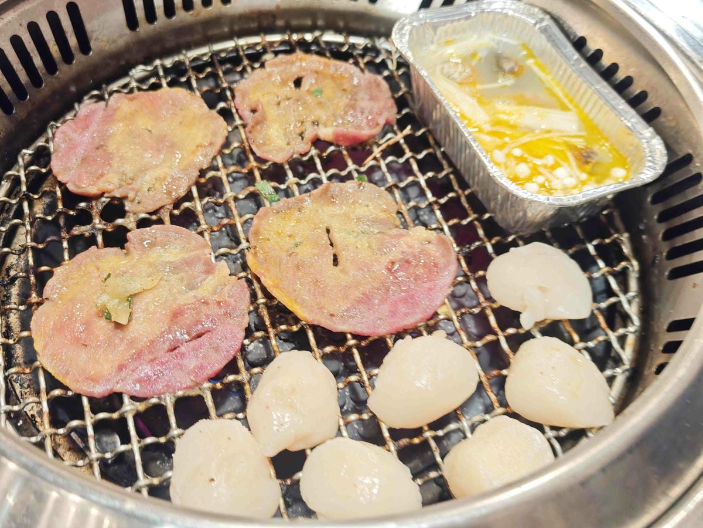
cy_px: 264
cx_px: 352
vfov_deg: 44.2
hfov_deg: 56.8
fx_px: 650
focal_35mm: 32
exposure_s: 1/60
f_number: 2
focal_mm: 8.72
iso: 362
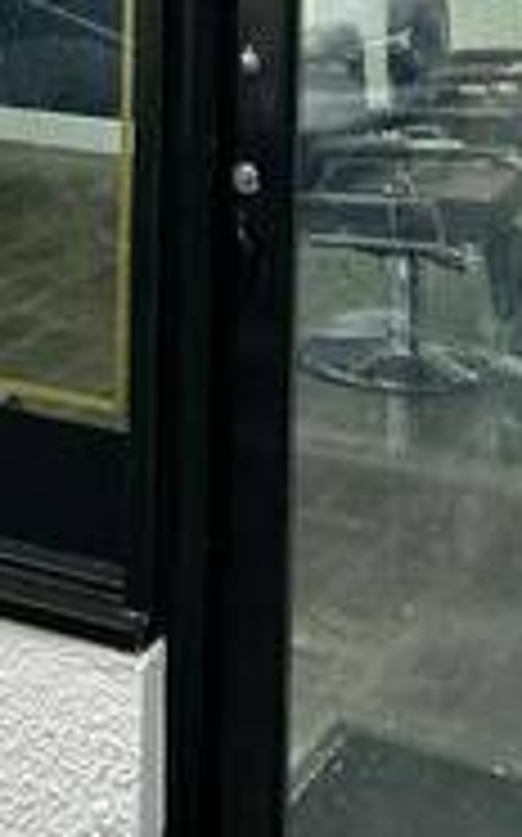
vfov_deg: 20.8
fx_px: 2029
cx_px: -9
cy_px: -315
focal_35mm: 89
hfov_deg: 14.4
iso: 32
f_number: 1.5
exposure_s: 1/127
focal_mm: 5.7
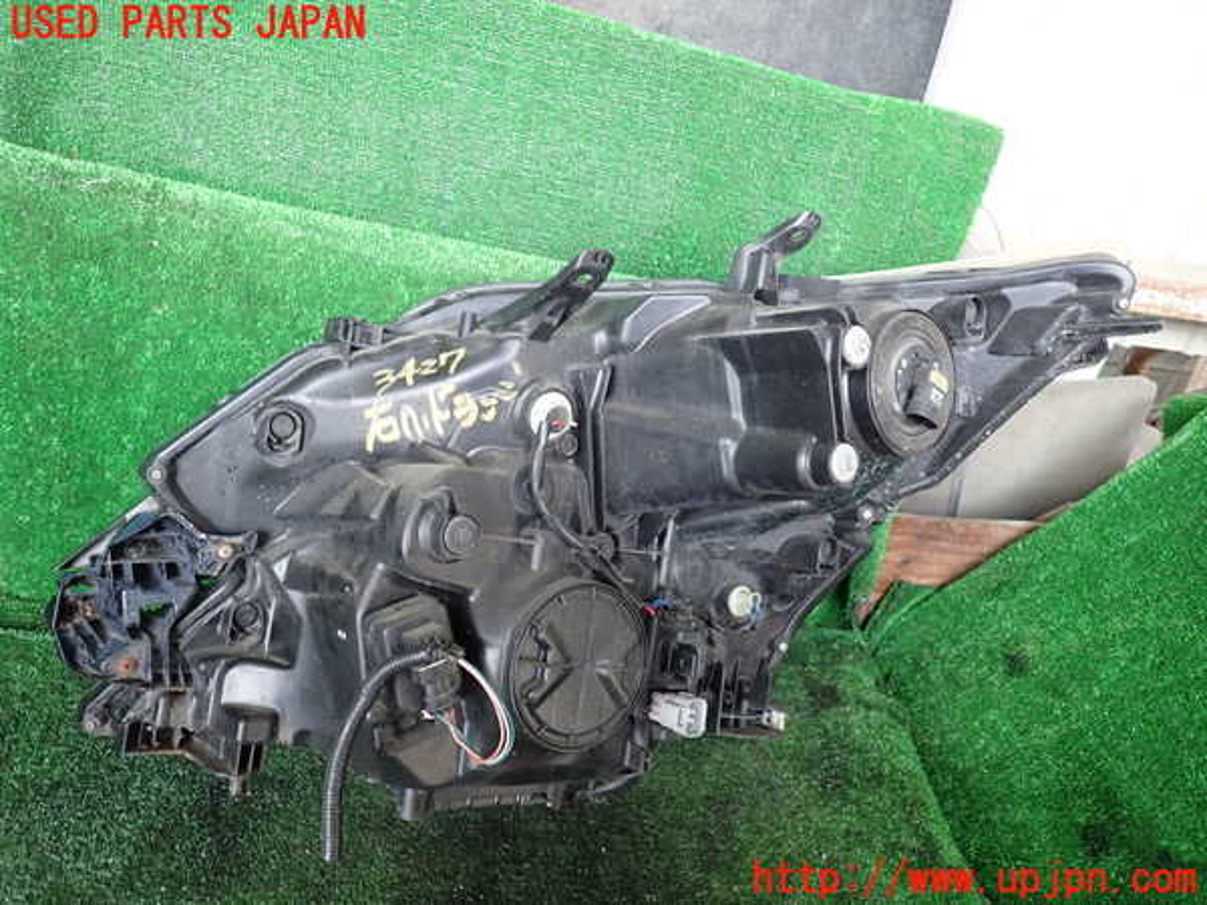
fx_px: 872
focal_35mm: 25
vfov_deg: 54.9
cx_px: 604
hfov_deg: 69.4
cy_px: 452
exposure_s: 1/40
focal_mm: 4.5
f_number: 2
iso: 200
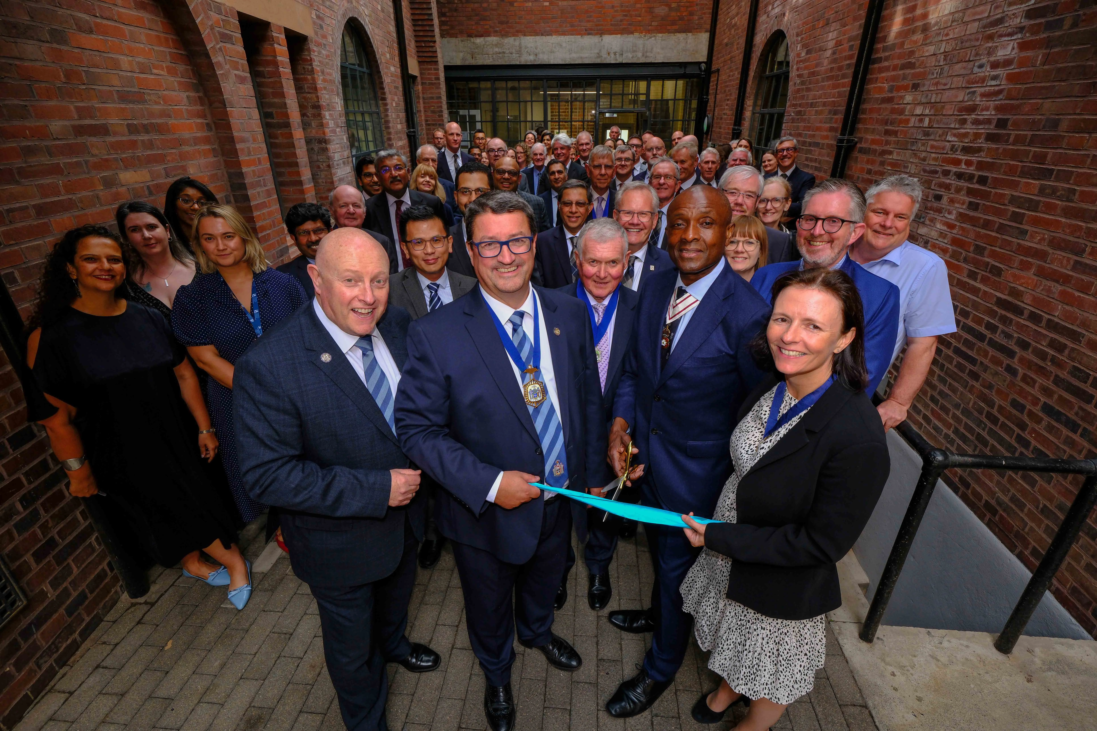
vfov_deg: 73.7
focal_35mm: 16
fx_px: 488
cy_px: 366
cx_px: 548
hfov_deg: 96.7
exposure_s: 1/60
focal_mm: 10.8
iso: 640
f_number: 5.6
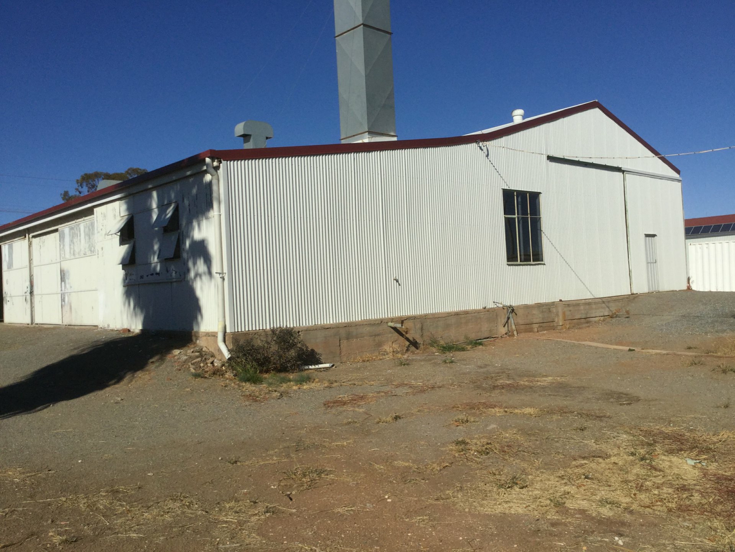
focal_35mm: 31
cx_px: 368
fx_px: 658
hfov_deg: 58.4
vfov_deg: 45.4
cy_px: 276
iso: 25
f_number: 2.4
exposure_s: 1/3891
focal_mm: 3.3
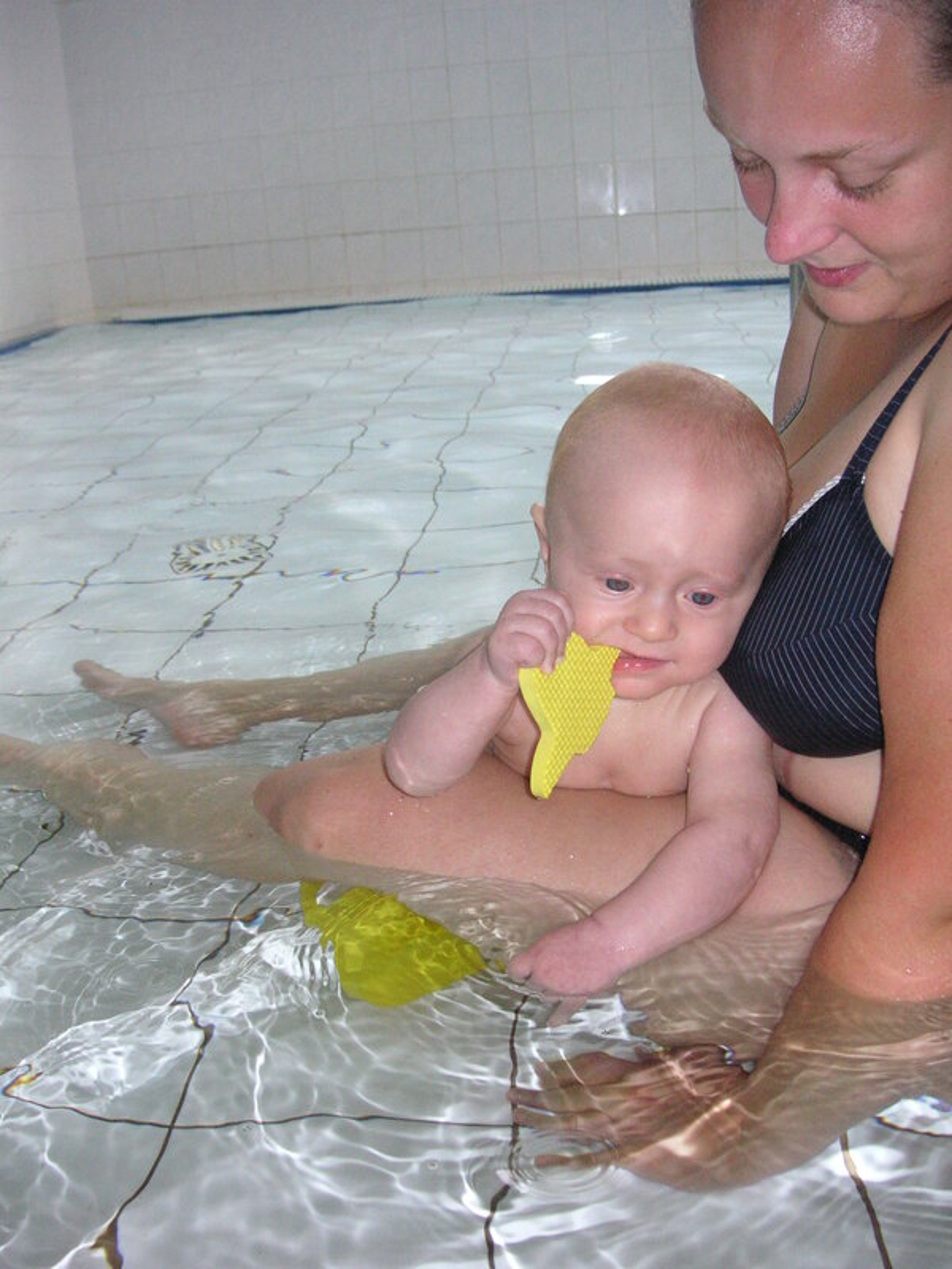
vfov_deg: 50.1
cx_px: 476
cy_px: 634
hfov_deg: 38.7
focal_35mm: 37
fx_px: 1357
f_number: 2.8
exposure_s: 1/350
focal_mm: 6.1
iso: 160
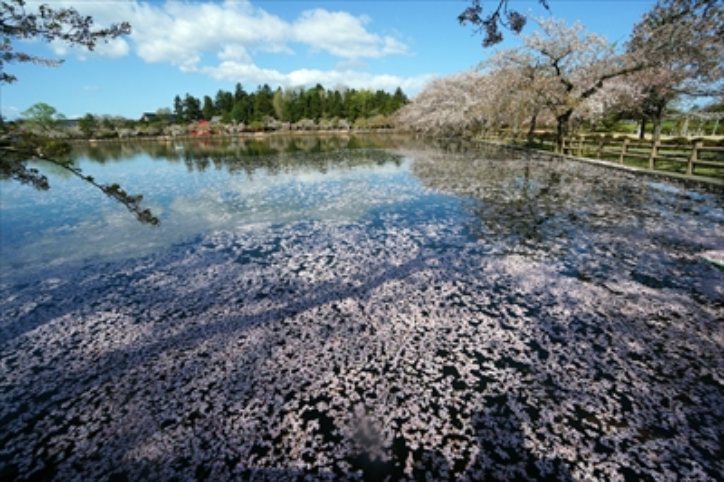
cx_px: 362
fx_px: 301
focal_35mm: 15
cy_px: 241
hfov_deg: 100.4
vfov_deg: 77.2
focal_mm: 10
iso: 100
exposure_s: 1/250
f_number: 8
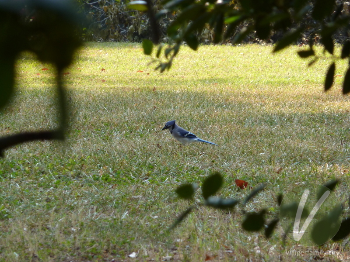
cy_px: 131
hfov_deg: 6.6
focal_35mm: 300
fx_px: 3033
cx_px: 175
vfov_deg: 5.0
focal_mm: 49.2
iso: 125
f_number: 4.9
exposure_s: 1/125
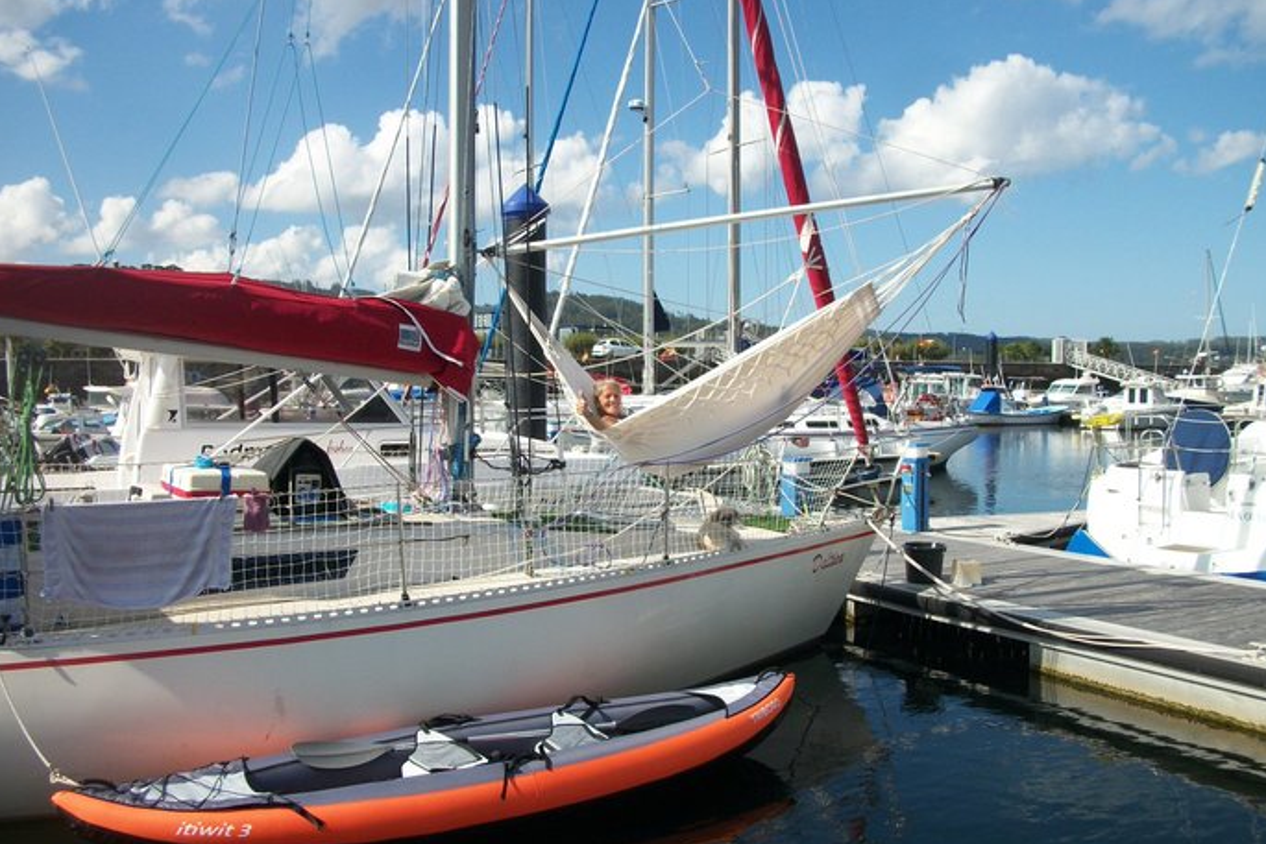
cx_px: 632
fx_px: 1196
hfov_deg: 55.8
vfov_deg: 38.9
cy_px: 448
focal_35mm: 34
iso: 80
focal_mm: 5.7
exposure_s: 1/200
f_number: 8.8
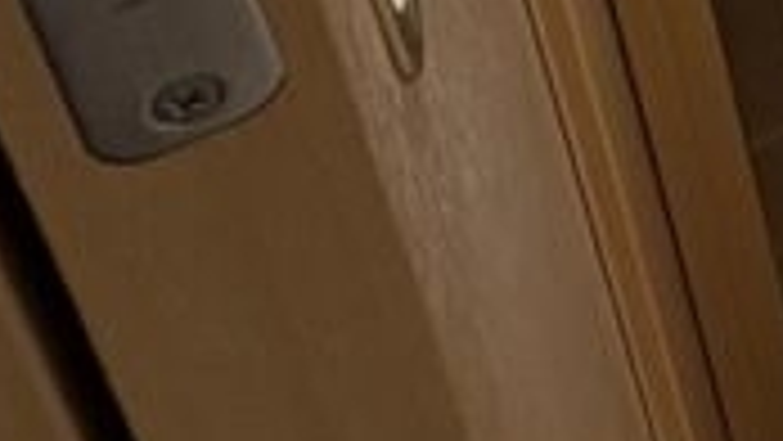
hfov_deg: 16.4
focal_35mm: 90
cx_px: 1670
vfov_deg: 9.8
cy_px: -940
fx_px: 1869
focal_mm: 2.22
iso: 40
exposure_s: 1/174
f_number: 2.2
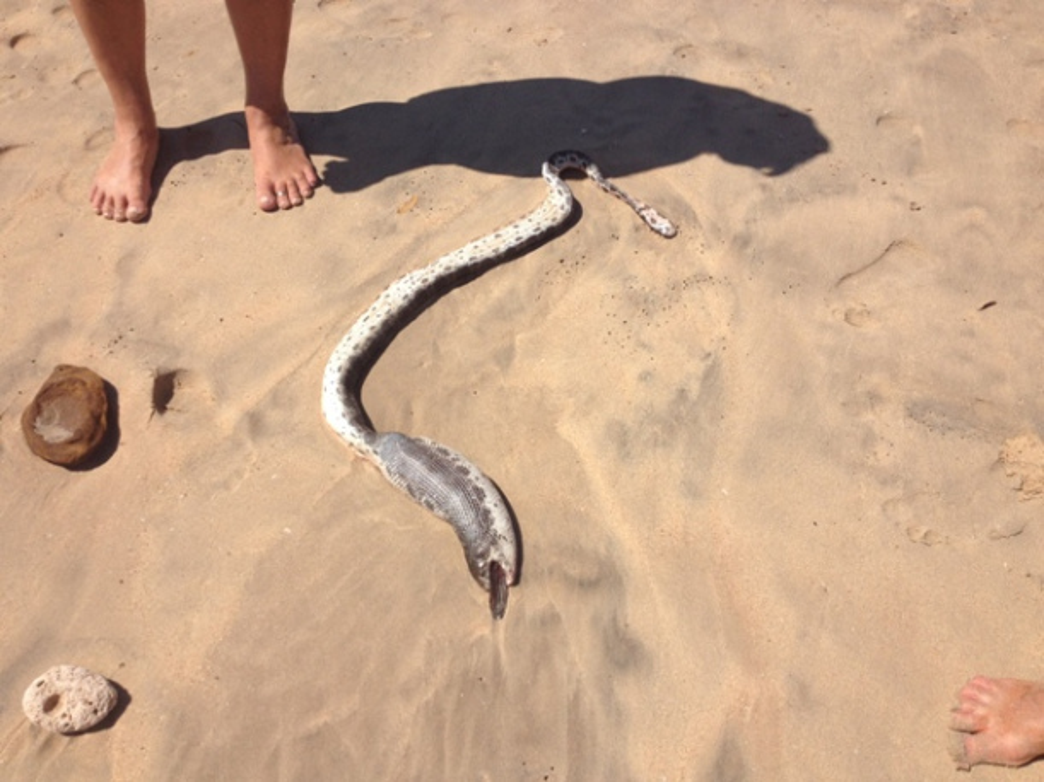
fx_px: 1055
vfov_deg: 40.7
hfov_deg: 52.6
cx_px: 522
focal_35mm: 35
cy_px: 391
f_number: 2.4
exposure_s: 1/2762
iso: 50
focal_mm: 4.28
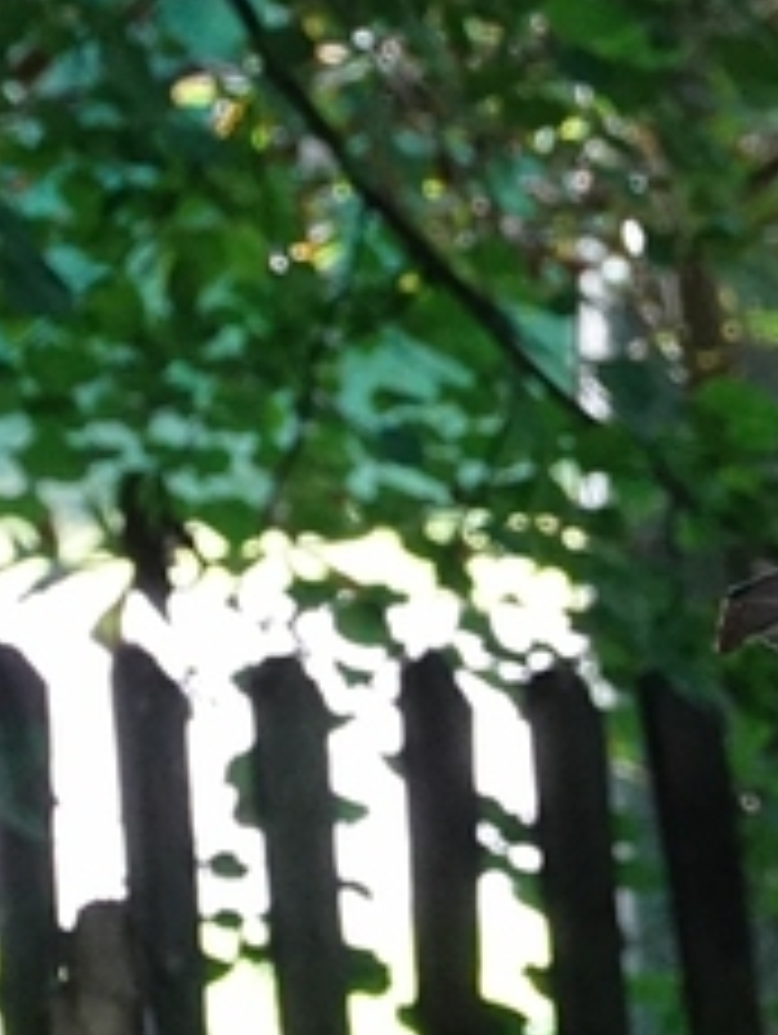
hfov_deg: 1.8
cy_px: 378
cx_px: 308
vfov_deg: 2.4
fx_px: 25006
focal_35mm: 836
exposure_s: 1/200
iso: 1250
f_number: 5.6
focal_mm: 72
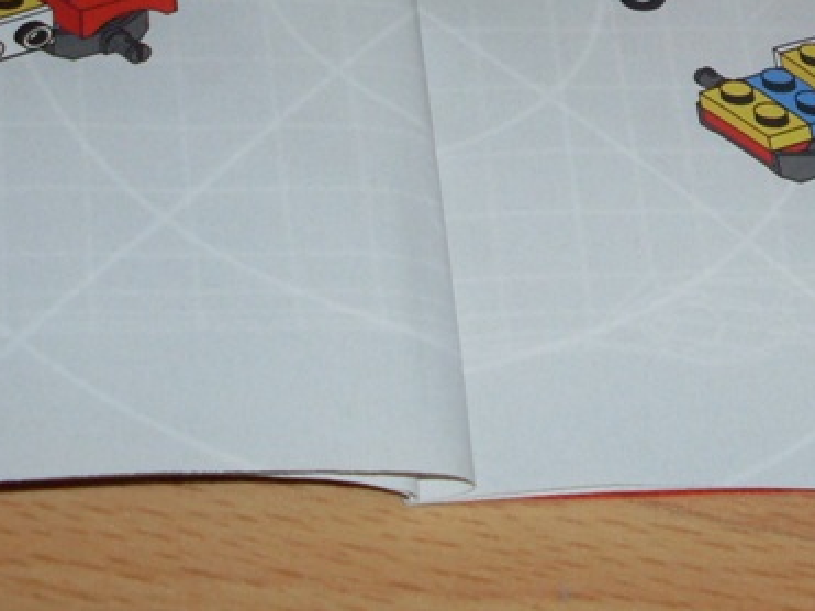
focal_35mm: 105
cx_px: 817
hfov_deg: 18.2
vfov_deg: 13.5
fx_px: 2471
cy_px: -231
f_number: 2.8
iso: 100
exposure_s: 1/45
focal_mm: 6.3
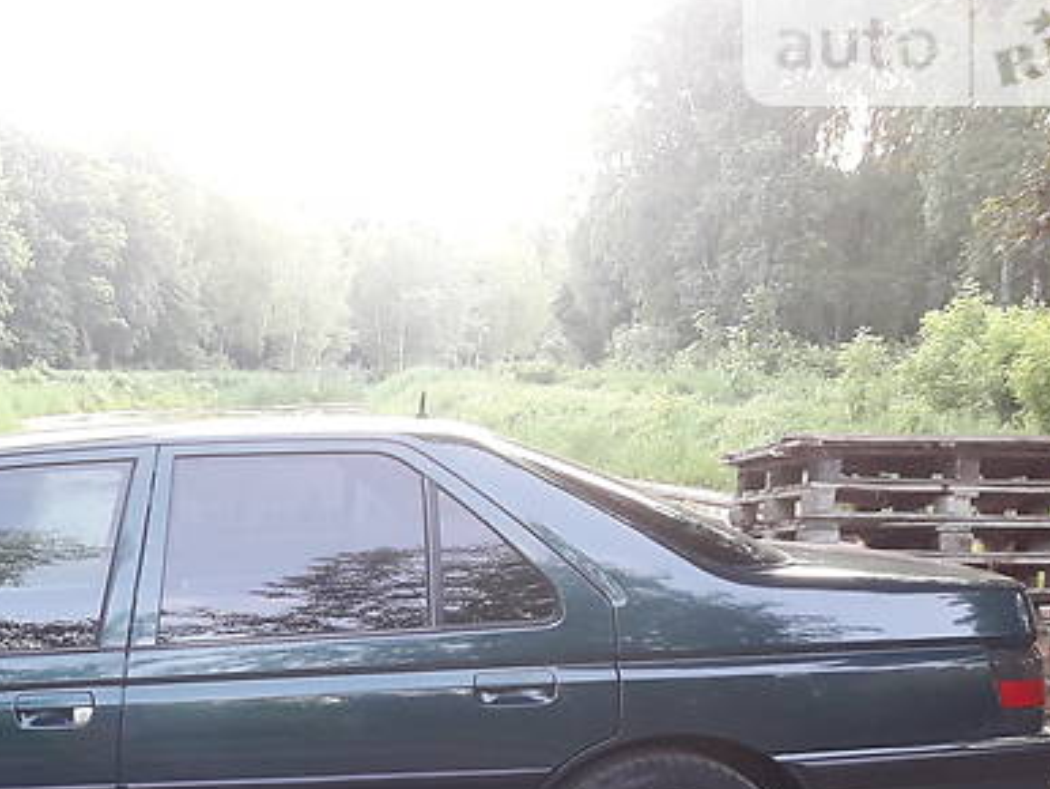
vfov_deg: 24.2
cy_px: 773
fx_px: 1760
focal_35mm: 58
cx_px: 87
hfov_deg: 31.5
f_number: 1.9
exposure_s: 1/50
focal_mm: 3.7
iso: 100
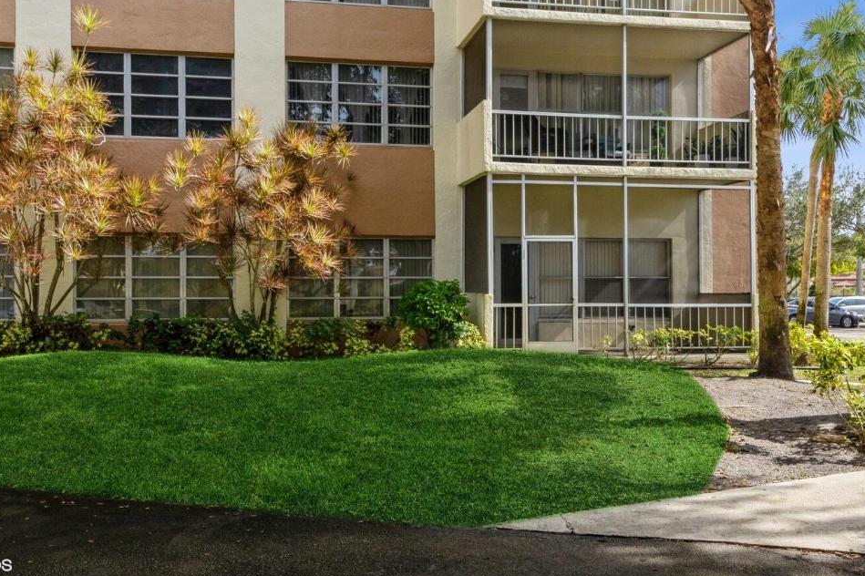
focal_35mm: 35
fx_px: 831
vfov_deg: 38.1
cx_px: 401
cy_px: 231
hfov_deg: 54.9
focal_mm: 19
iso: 250
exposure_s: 1/250
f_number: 10
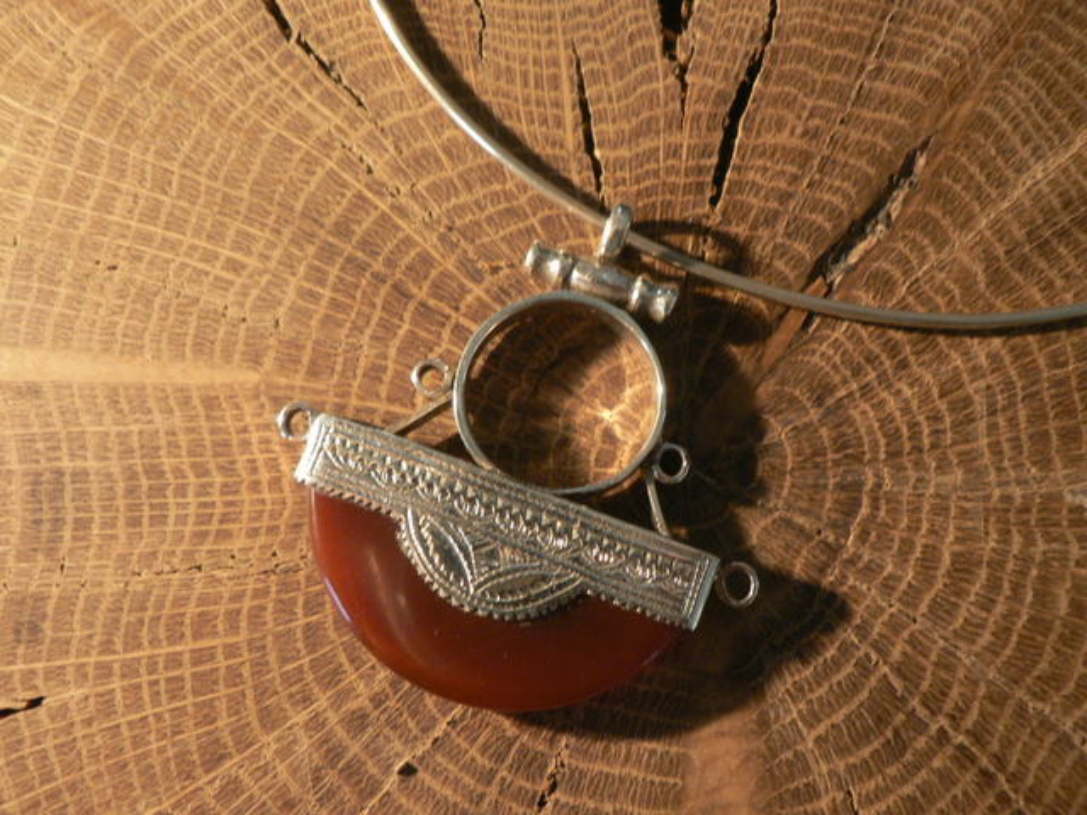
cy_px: 408
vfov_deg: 39.7
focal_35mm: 36
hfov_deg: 51.4
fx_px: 1130
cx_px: 544
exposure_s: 1/10
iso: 200
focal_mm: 6
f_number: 2.8
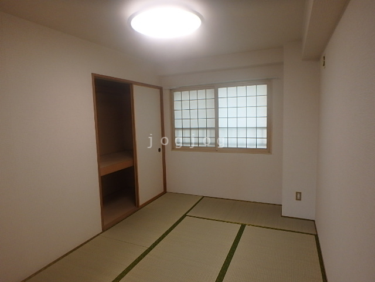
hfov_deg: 79.0
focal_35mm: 21
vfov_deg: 63.4
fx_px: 227
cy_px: 141
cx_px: 188
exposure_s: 1/60
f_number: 3.5
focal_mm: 3.7
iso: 160
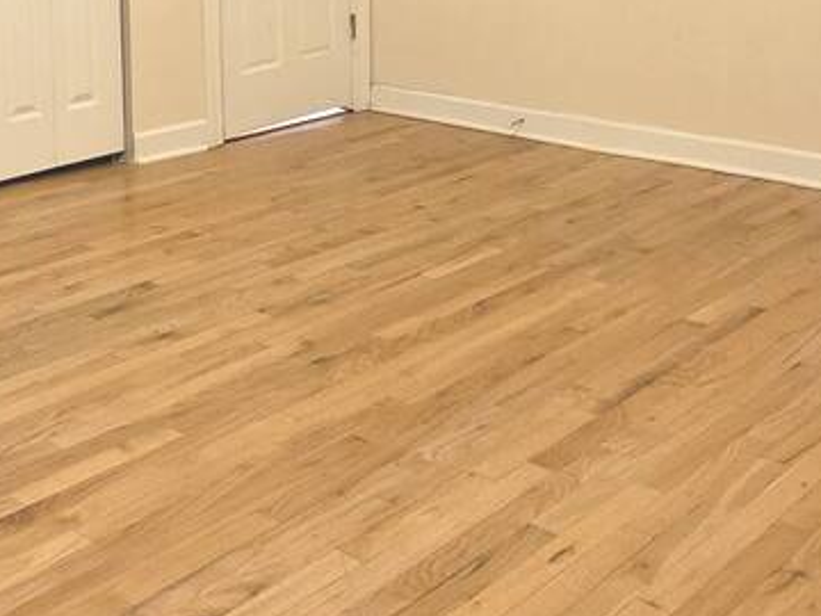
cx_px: 162
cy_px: -23
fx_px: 1233
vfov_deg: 26.3
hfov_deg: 35.6
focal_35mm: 52
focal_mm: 2.2
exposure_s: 1/60
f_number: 1.9
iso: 800
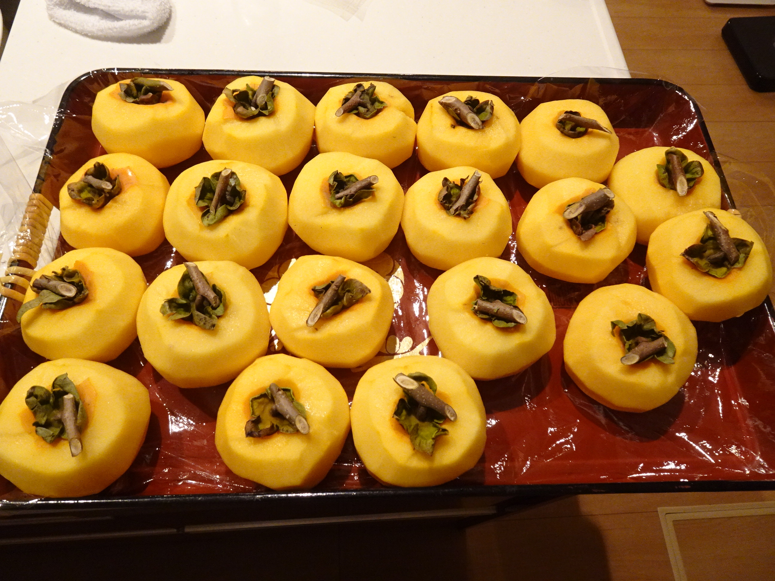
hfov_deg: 71.6
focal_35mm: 24
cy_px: 290
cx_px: 388
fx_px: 537
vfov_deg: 56.8
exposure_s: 1/30
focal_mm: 4.25
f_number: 3.5
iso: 500
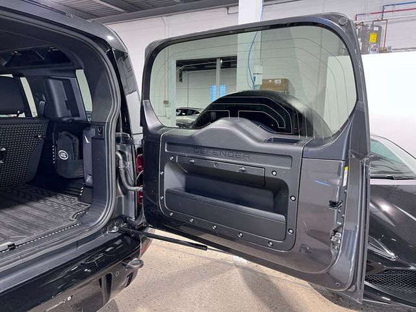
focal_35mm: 26
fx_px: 312
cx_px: 208
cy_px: 156
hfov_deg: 67.3
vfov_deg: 53.1
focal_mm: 5.7
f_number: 1.5
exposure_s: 1/60
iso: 160
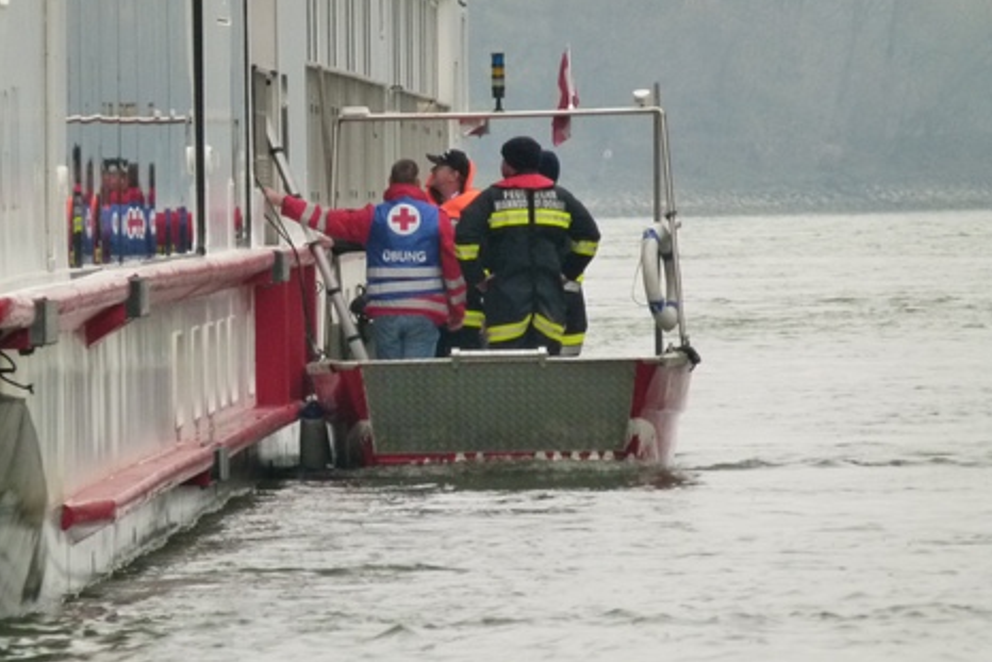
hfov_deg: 2.8
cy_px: 307
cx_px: 432
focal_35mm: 736
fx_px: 20286
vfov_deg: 1.9
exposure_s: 1/40
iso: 400
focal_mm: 108
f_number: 5.2
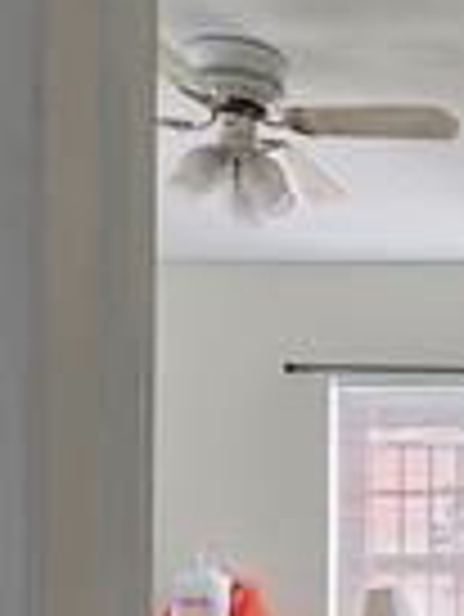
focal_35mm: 57
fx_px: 1017
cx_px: 680
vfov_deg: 31.9
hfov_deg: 21.8
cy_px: 571
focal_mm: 2.2
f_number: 2.2
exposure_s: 1/60
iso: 500
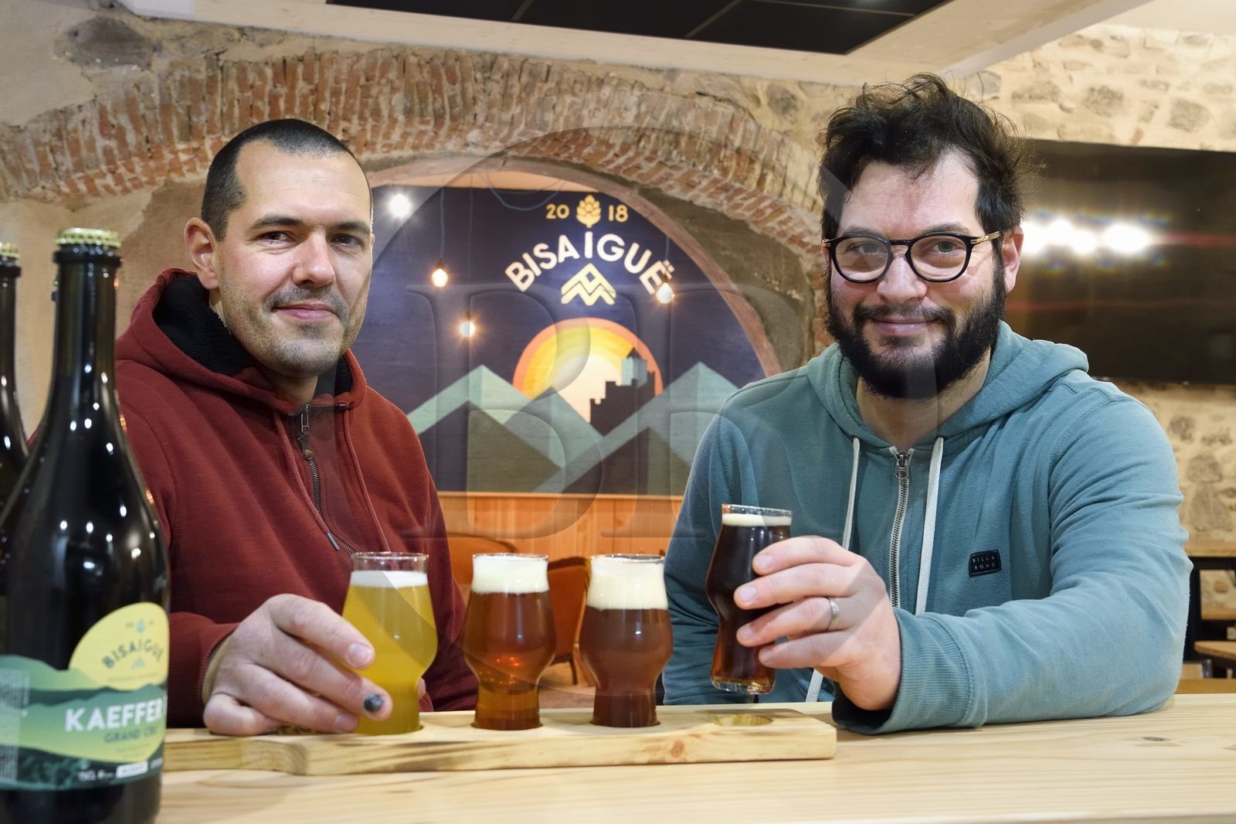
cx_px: 618
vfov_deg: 33.4
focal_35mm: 40
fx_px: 1373
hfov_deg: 48.5
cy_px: 412
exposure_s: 1/13
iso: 1600
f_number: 9
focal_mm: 40
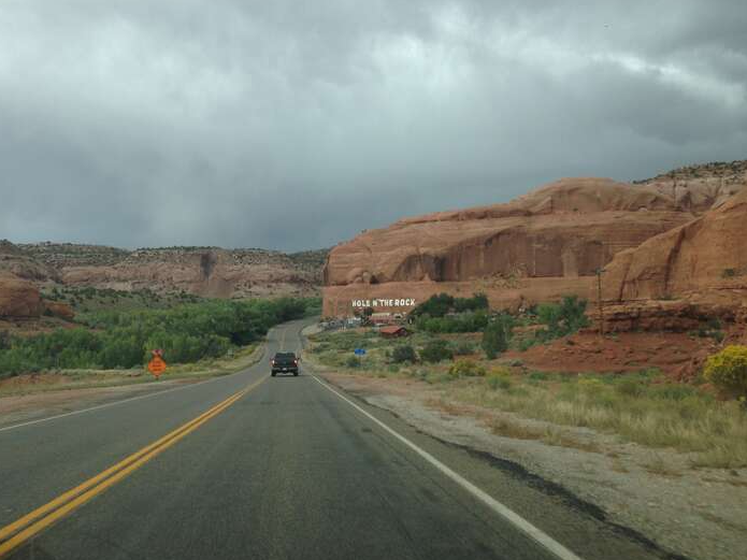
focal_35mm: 38
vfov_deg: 37.7
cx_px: 320
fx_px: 820
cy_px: 259
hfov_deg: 48.8
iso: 50
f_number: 2.4
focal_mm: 4.13
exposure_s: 1/596
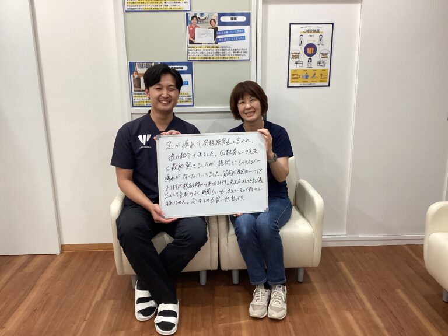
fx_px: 401
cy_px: 168
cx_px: 224
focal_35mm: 31
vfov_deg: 45.4
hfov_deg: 58.4
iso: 160
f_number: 2.4
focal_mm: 3.3
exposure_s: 1/60
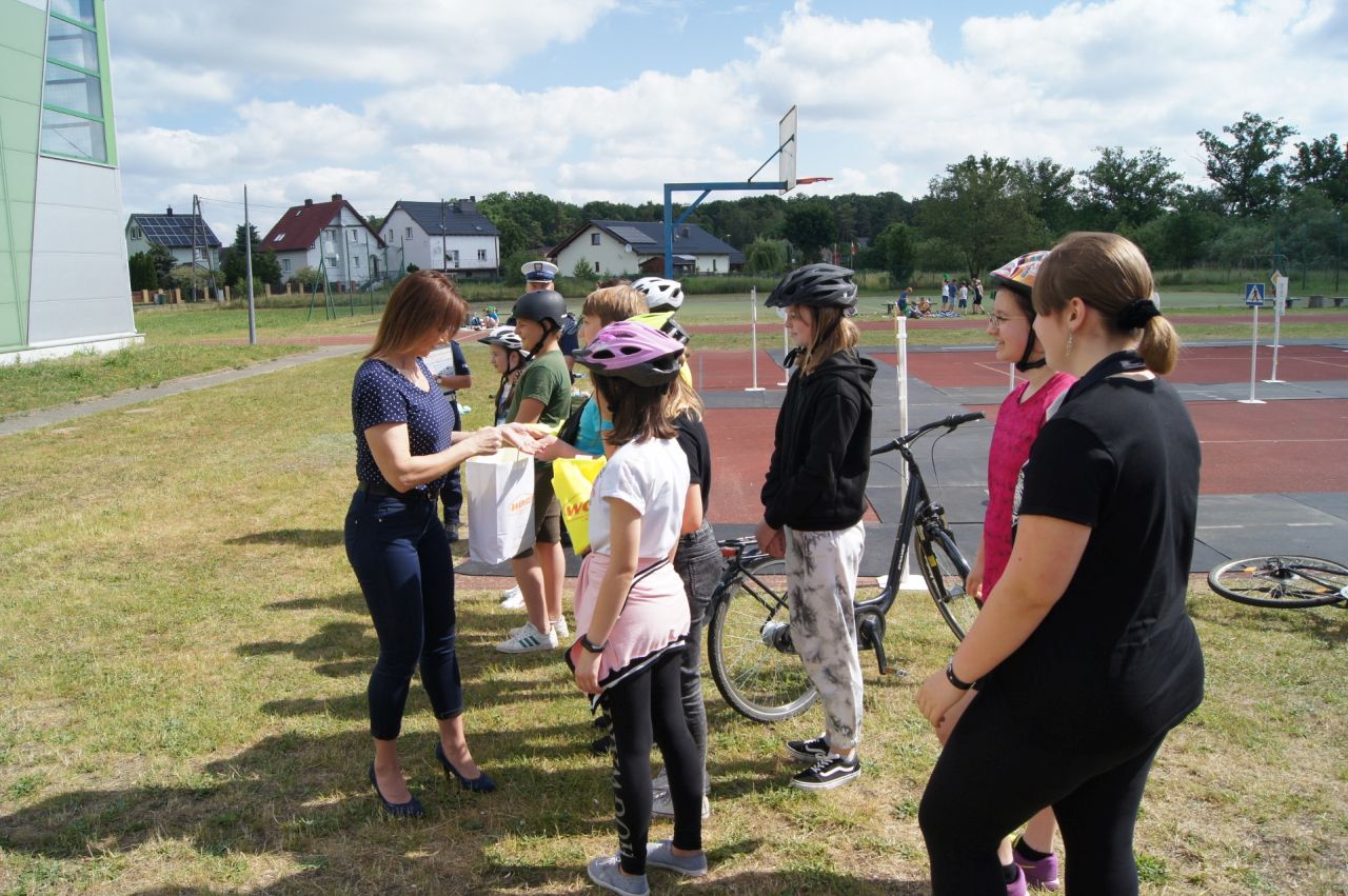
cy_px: 448
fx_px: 1010
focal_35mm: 27
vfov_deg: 47.8
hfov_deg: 67.4
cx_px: 674
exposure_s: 1/200
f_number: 10
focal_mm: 18
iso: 200
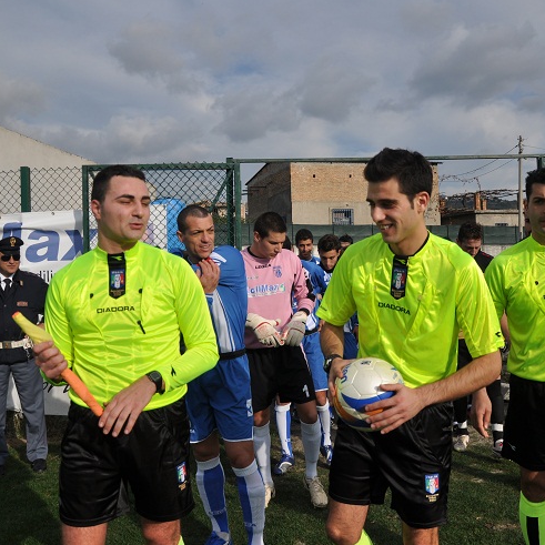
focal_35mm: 35
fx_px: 623
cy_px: 272
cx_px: 306
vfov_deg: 47.2
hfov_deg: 47.1
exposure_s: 1/4000
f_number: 3.5
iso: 200
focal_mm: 18
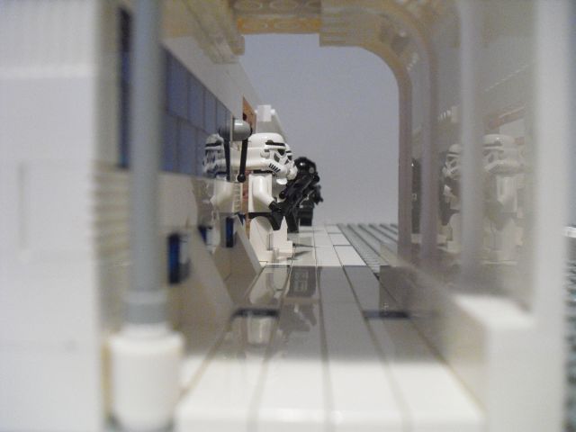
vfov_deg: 39.7
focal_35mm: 36
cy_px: 216
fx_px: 599
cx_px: 288
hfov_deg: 51.4
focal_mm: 6.3
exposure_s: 1/80
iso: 800
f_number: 3.1
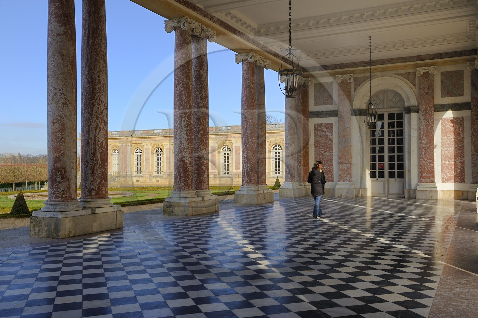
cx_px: 239
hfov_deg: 54.5
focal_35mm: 35
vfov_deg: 37.8
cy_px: 159
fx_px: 464
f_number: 14
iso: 200
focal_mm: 35
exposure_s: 1/160
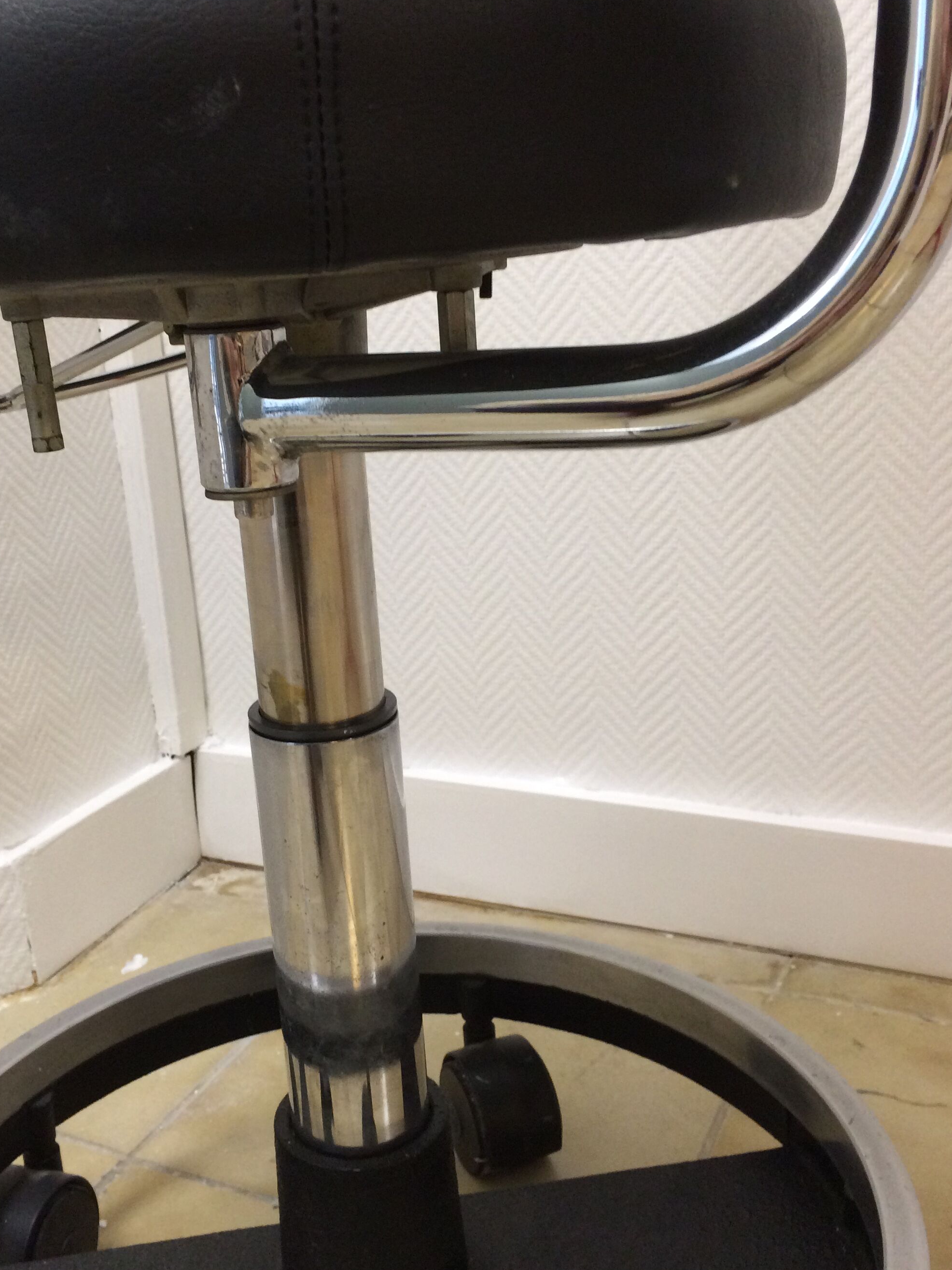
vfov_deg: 51.3
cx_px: 378
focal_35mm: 36
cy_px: 650
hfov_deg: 39.5
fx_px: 1320
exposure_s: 1/33
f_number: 2.2
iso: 200
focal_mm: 4.15
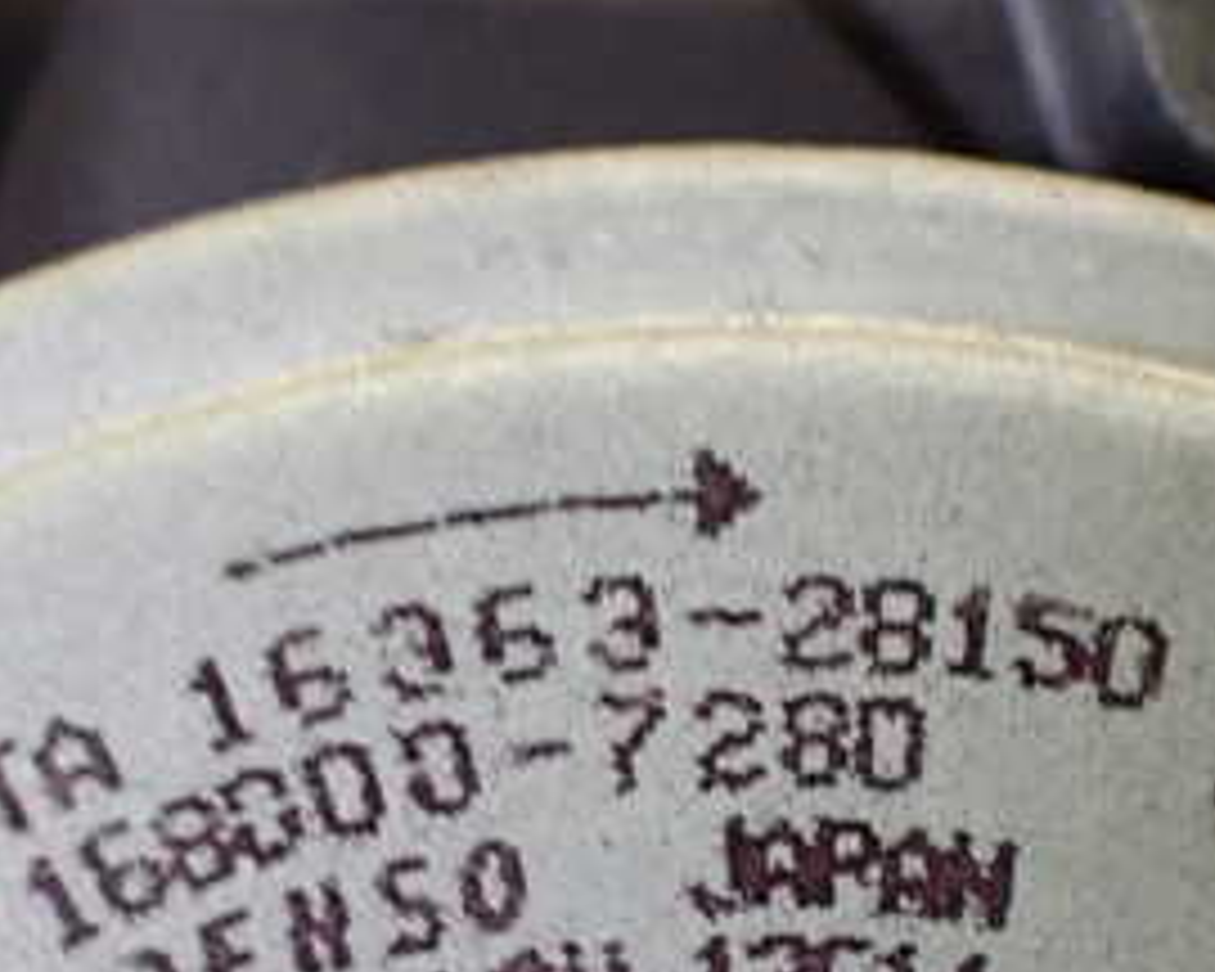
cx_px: 693
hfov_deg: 29.1
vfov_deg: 23.3
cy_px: 706
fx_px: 2337
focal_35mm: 65
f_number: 2.3
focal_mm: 5.4
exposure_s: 1/30
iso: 800
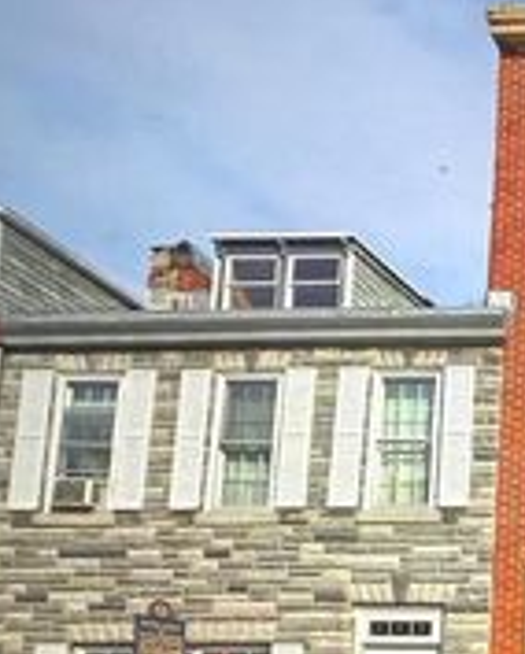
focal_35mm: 66
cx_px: 821
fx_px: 1280
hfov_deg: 19.7
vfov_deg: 27.3
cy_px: 626
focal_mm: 2.22
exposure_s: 1/60
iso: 320
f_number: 2.2
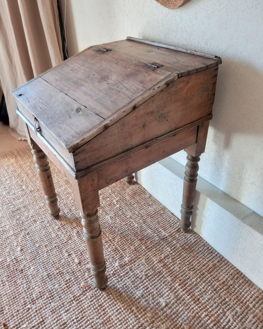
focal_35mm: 27
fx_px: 263
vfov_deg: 63.9
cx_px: 130
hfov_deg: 53.2
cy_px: 149
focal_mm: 4.6
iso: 200
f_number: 2
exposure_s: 1/50
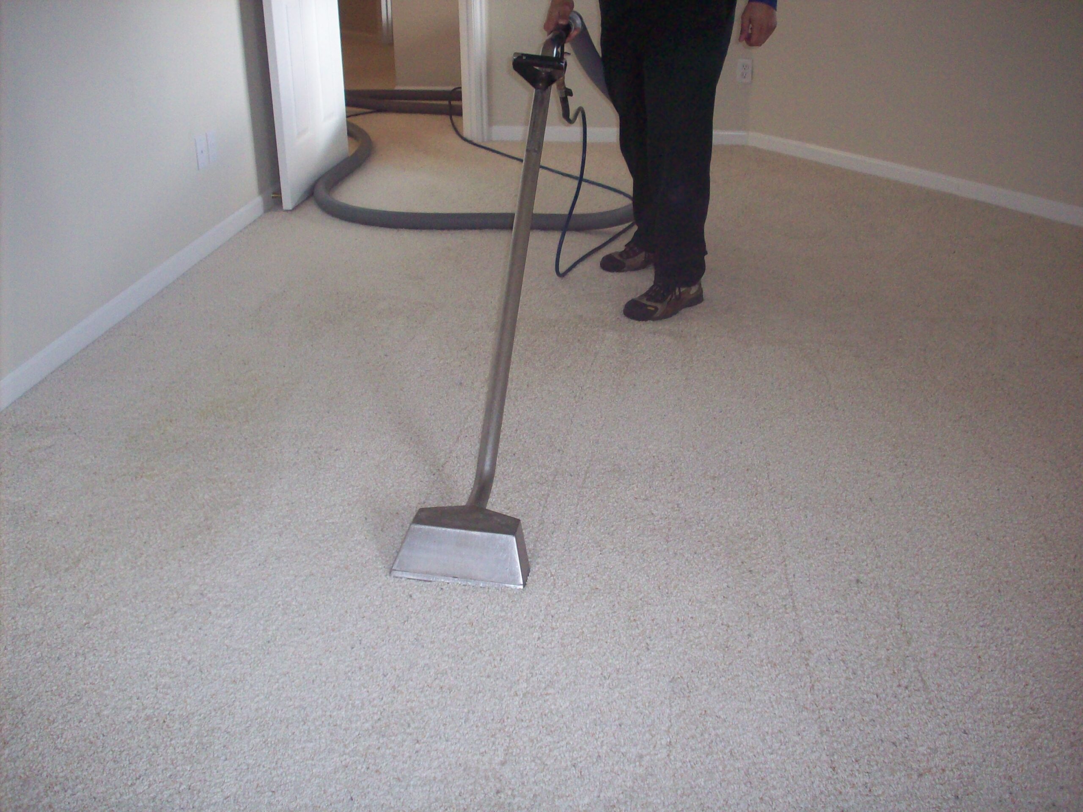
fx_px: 1158
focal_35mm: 37
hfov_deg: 50.1
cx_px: 542
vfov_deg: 38.7
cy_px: 406
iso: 160
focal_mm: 6.2
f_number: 2.8
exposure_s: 1/64
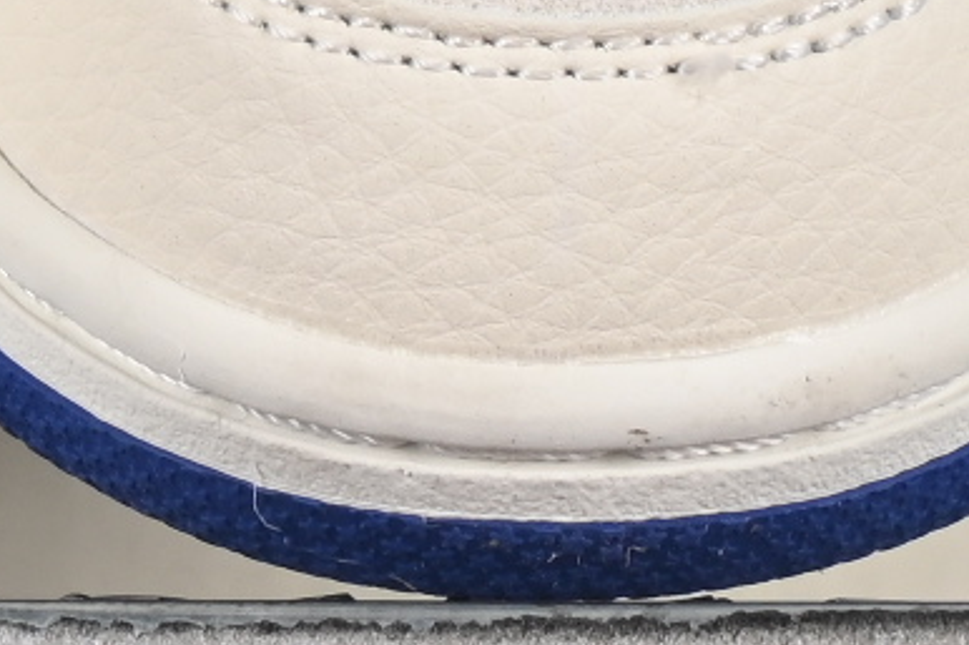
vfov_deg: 2.5
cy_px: -838
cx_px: -236
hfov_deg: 3.8
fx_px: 14555
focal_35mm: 541
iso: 160
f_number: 8
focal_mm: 50
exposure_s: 1/80
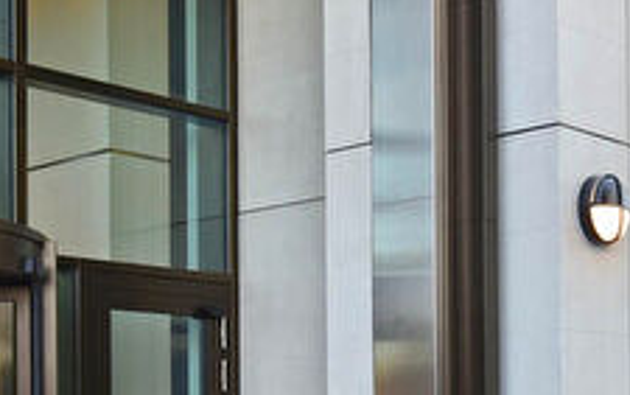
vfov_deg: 16.7
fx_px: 1306
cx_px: 344
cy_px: 426
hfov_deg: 27.1
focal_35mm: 76
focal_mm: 24
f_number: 8
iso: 250
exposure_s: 1/125
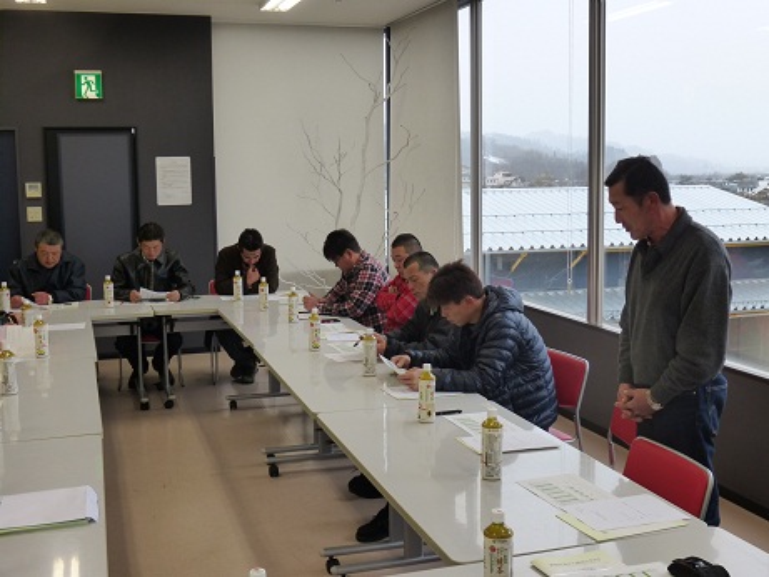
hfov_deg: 43.8
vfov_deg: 33.6
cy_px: 288
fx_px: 956
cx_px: 384
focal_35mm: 43
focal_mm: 7.4
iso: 250
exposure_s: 1/100
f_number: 3.8
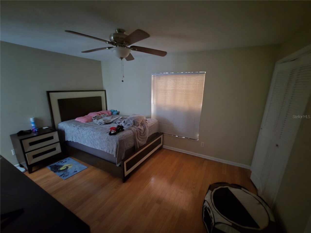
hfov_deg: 106.2
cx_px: 156
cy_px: 116
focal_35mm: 13
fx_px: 117
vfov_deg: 89.9
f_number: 2.2
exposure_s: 1/8
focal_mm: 2.2
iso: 1250
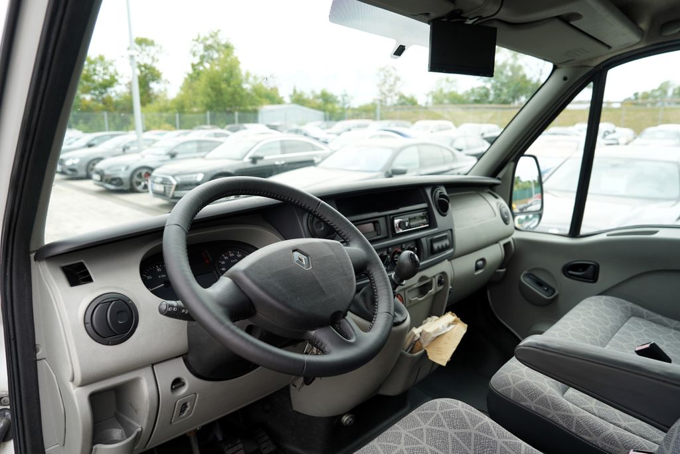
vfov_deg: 53.1
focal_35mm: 24
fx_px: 453
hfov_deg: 73.7
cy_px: 227
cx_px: 340
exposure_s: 1/60
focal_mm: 24
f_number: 4
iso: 100
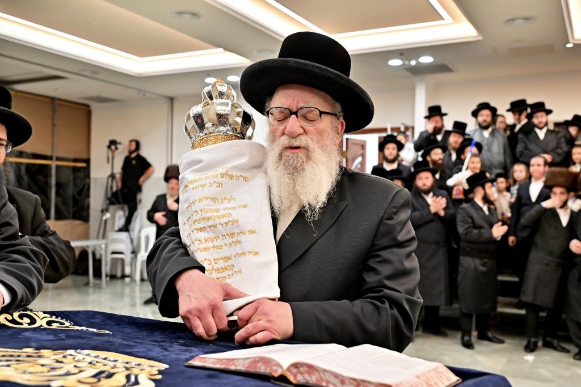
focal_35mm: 35
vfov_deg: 37.9
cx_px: 290
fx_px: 565
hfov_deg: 54.4
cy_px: 194
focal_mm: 35
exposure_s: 1/250
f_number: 4
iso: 800
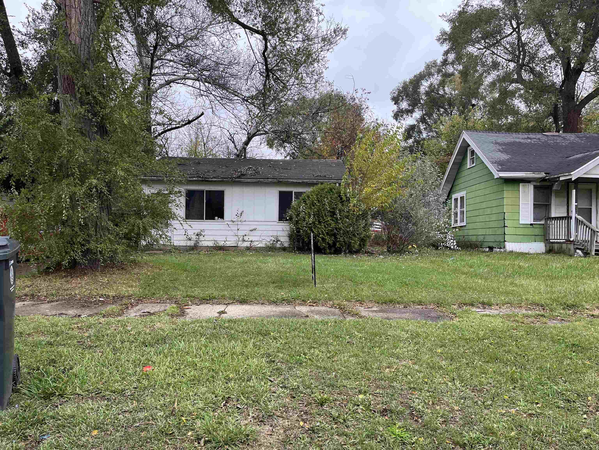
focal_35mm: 26
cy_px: 225
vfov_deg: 53.1
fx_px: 450
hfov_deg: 67.3
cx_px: 300
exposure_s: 1/415
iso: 50
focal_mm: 5.1
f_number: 1.6
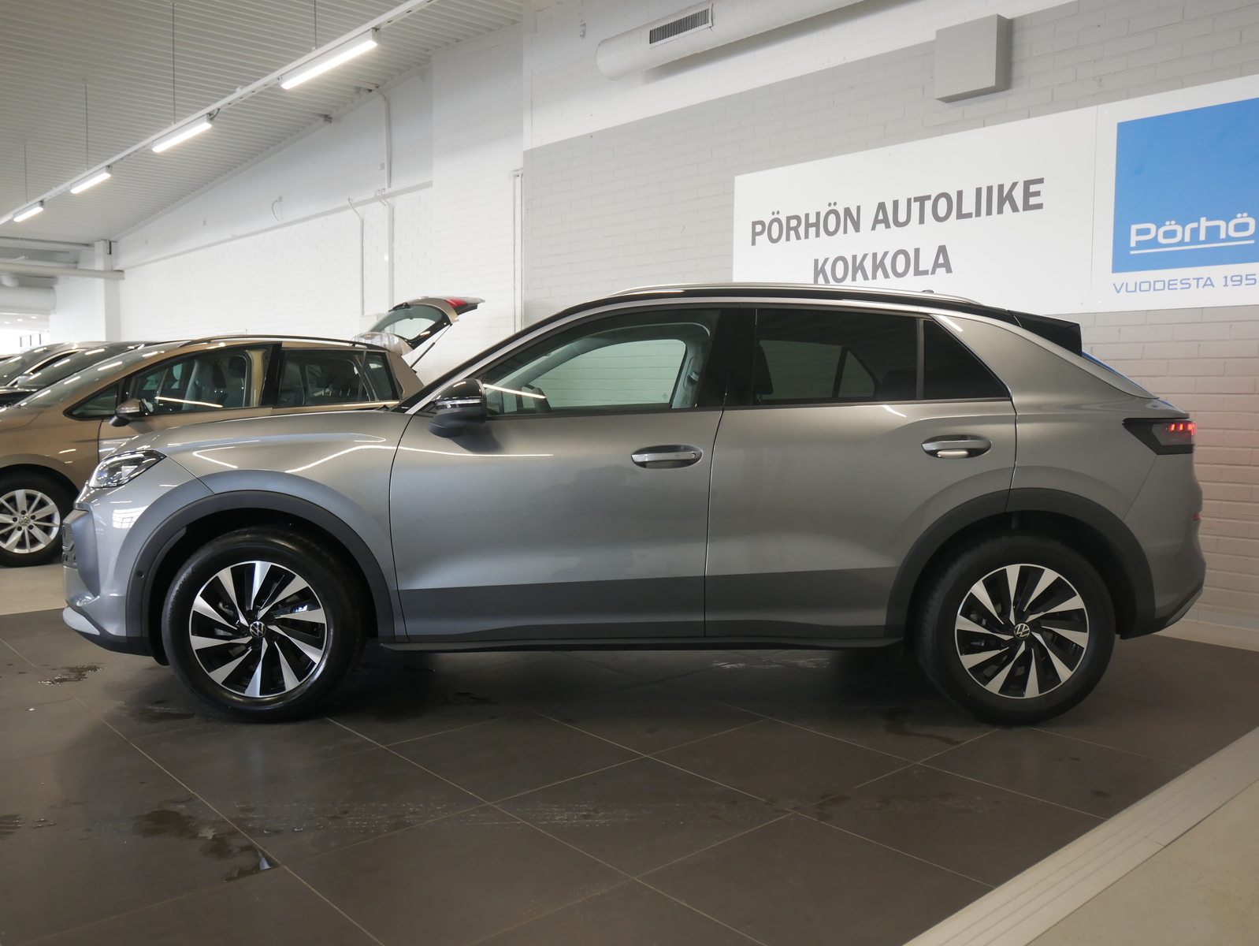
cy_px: 473
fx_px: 1092
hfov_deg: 59.9
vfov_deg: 46.8
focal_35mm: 30
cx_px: 630
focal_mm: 15
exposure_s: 1/60
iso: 640
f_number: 3.7
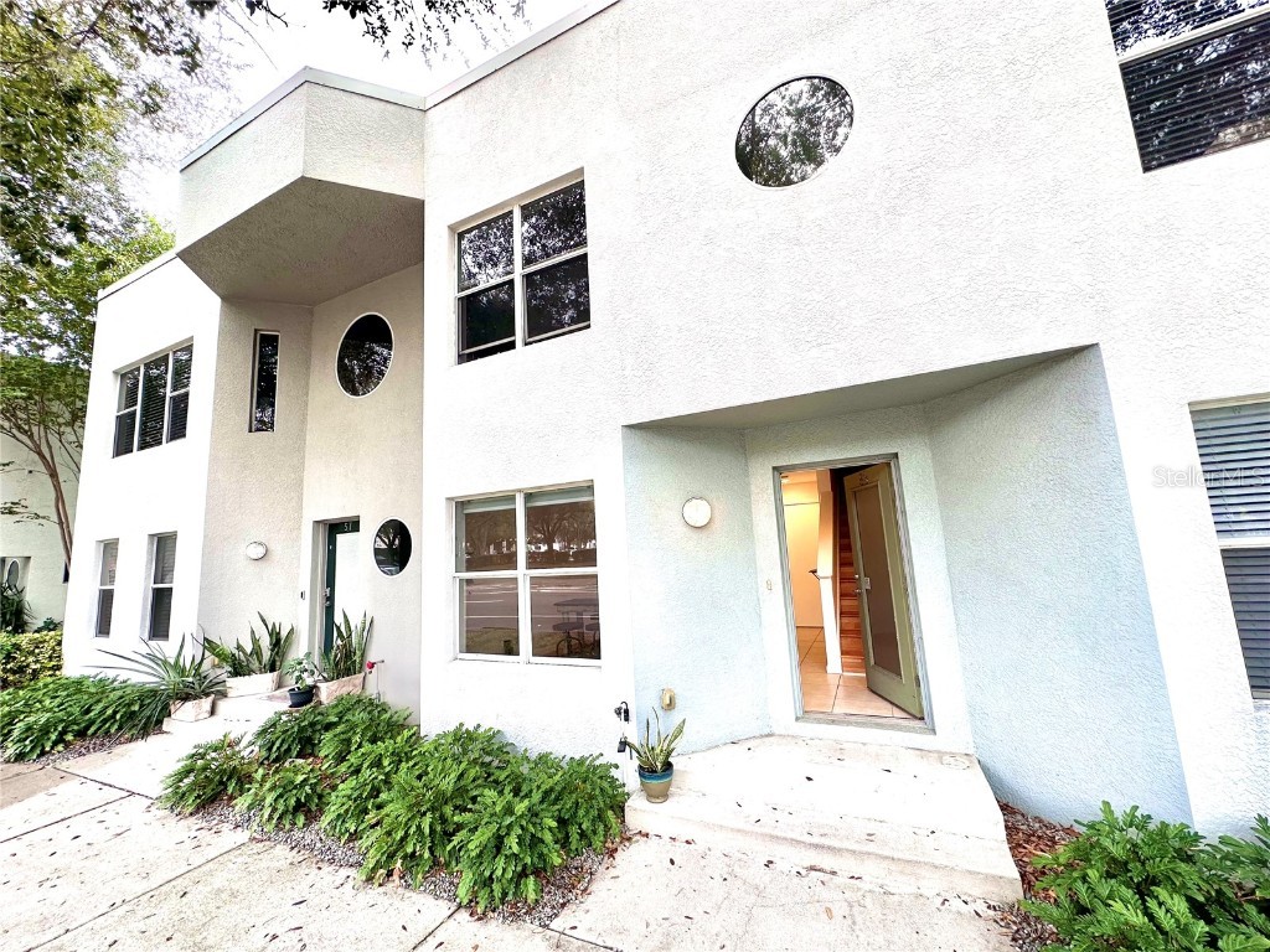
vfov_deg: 85.7
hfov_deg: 102.1
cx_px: 635
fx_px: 514
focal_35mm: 14
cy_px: 476
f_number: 2.2
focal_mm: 2.22
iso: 40
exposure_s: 1/102
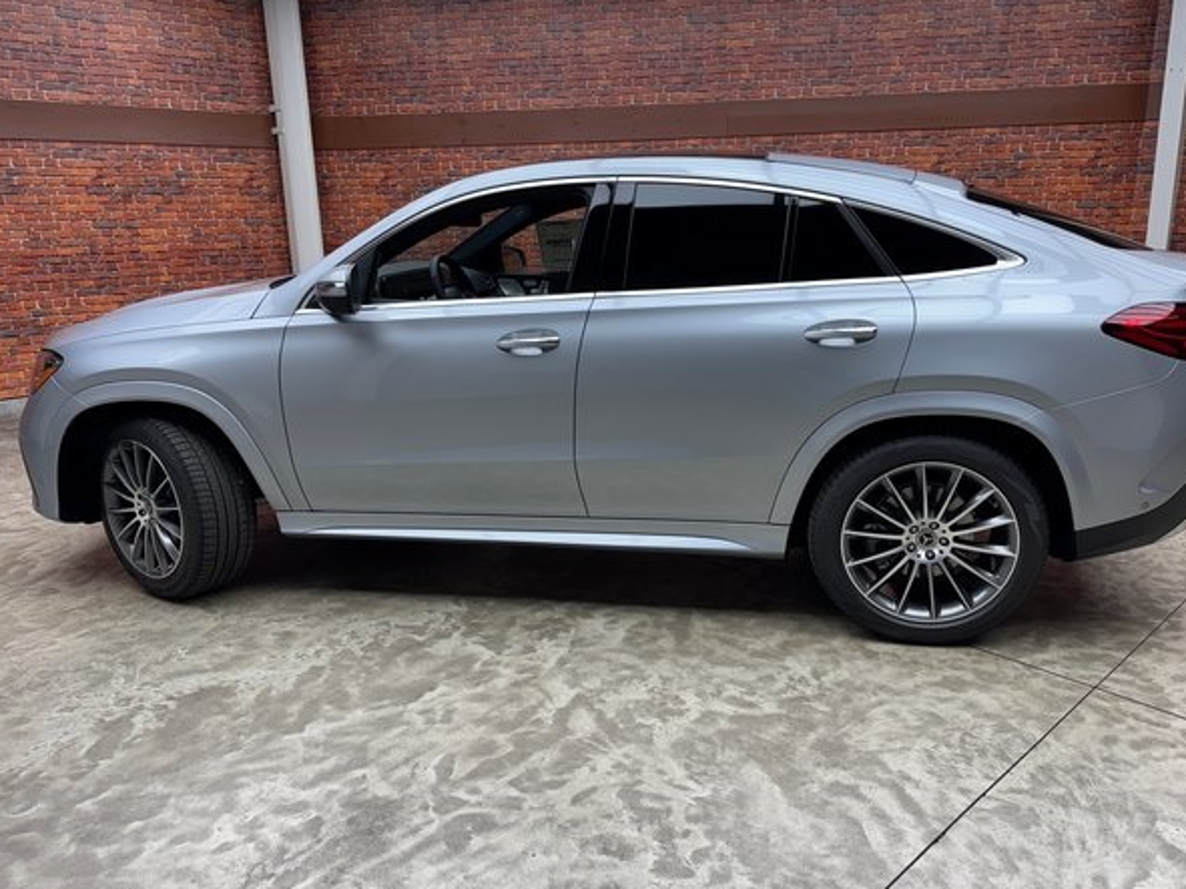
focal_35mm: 26
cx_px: 622
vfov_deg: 53.0
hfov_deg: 67.3
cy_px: 470
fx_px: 891
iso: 64
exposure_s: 1/149
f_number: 1.78
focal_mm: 6.76
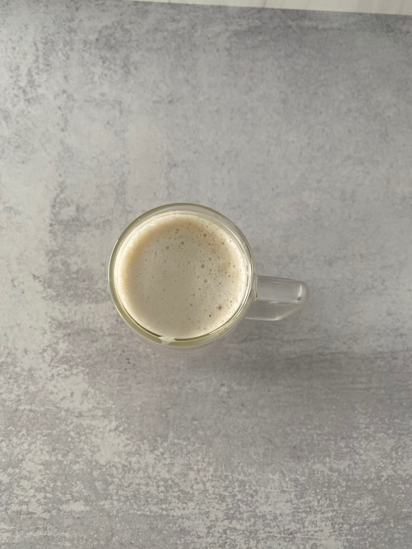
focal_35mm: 26
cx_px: 206
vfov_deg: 67.3
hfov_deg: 53.1
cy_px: 274
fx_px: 413
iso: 125
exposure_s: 1/118
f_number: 1.8
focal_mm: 4.25
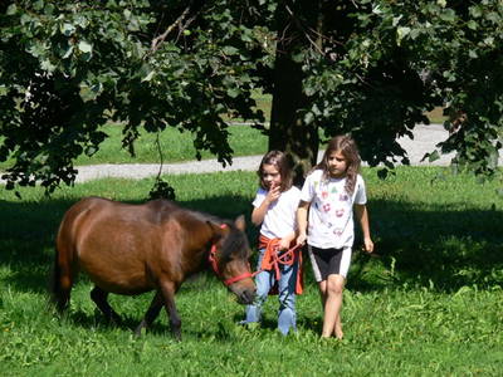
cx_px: 252
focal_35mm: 205
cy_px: 188
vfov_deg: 7.2
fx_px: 2979
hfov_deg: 9.7
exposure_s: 1/250
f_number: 5.6
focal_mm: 43.4
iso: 80
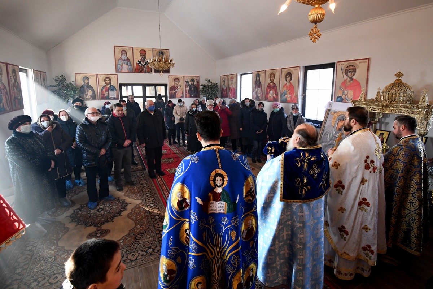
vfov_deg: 77.3
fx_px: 180
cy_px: 144
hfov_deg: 100.4
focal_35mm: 15
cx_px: 216
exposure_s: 1/160
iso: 1600
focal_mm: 10
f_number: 4.5
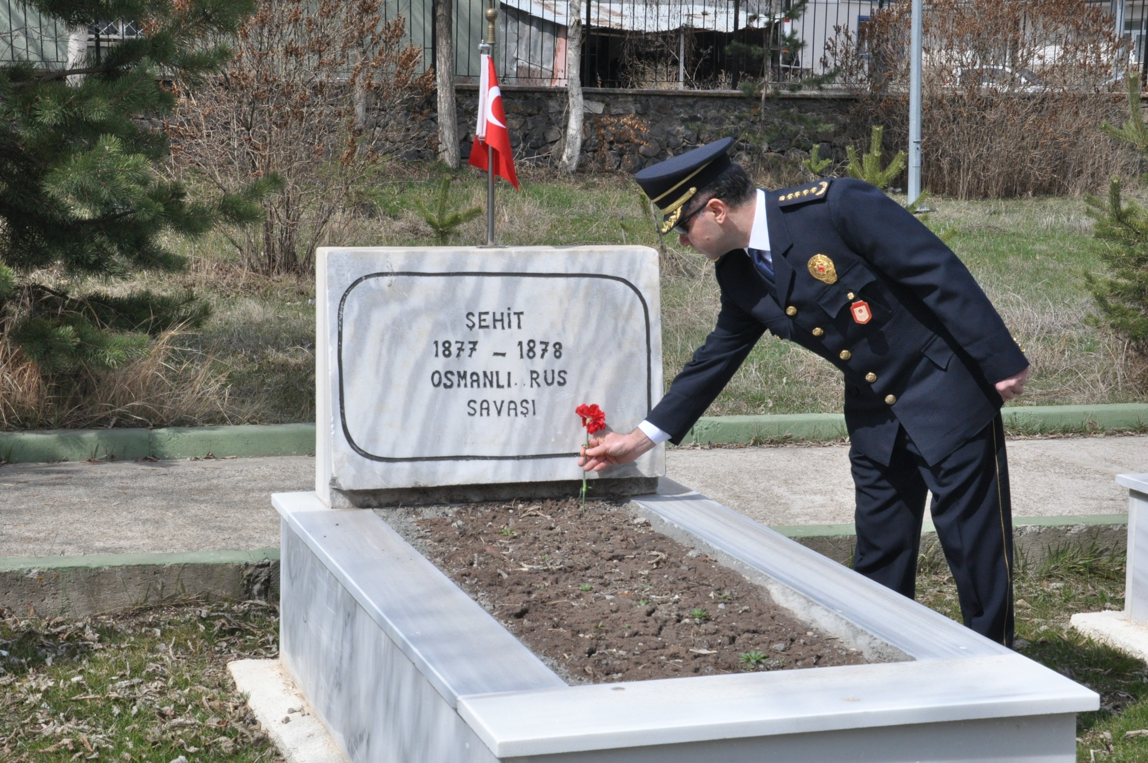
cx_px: 551
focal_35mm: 66
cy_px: 383
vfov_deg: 20.6
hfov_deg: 30.5
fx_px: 2102
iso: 800
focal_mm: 40
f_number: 16
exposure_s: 1/1000
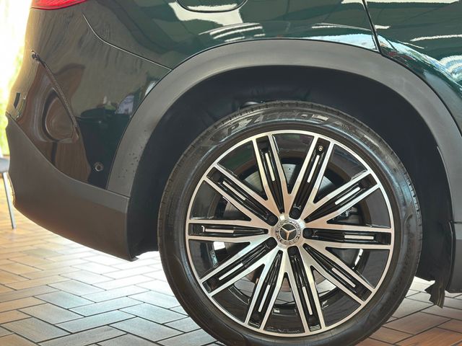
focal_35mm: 48
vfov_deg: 30.3
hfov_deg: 39.7
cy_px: 173
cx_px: 231
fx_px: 641
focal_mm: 6.86
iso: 125
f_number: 1.78
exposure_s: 1/60
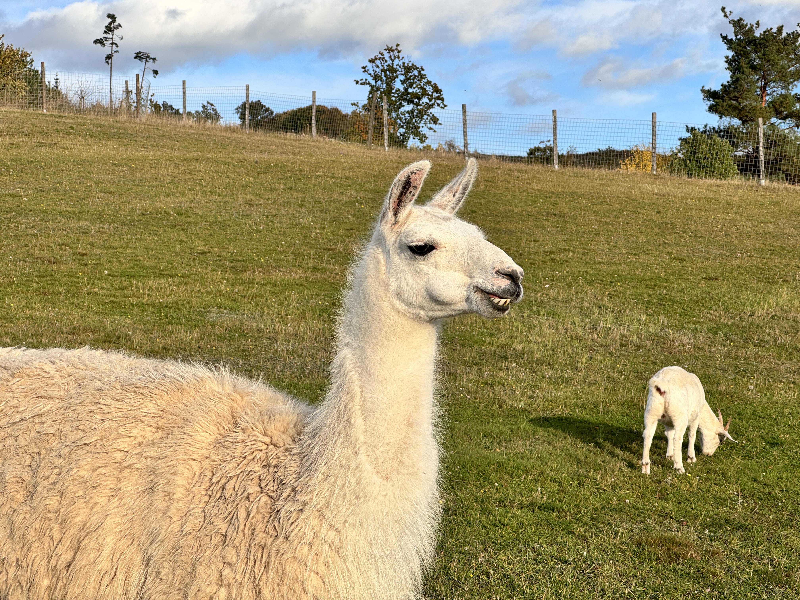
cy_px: 300
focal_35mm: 77
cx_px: 400
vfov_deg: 19.1
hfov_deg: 25.3
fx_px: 1780
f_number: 2.8
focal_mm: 9
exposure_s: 1/622
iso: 25
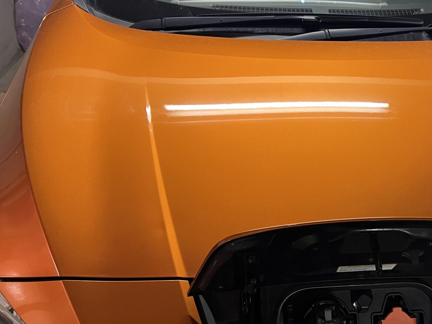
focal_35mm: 43
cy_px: 151
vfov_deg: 33.6
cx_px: 342
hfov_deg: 42.0
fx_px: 537
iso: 320
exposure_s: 1/60
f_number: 1.5
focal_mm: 5.7
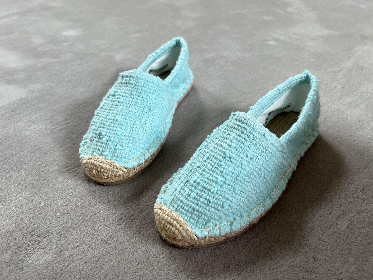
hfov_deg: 67.3
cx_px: 186
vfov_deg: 53.1
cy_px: 140
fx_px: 280
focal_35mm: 26
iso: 125
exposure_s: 1/121
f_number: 1.5
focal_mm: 5.7
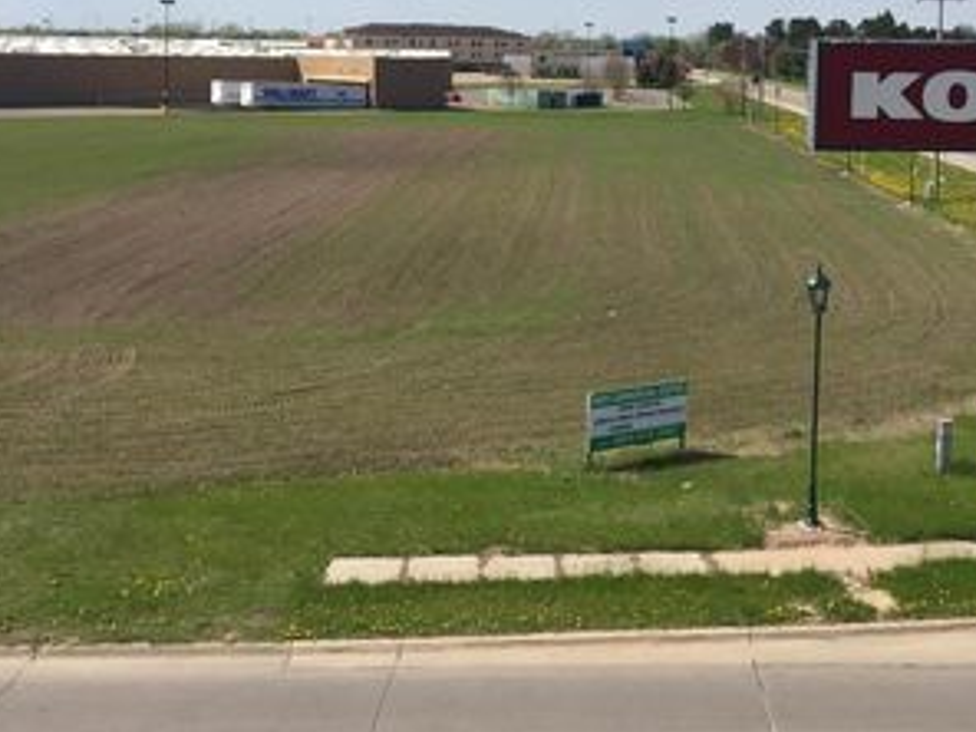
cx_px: 640
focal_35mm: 49
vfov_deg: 29.1
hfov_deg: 38.5
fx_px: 1382
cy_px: 170
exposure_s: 1/2475
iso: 32
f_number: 2.2
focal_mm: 4.15
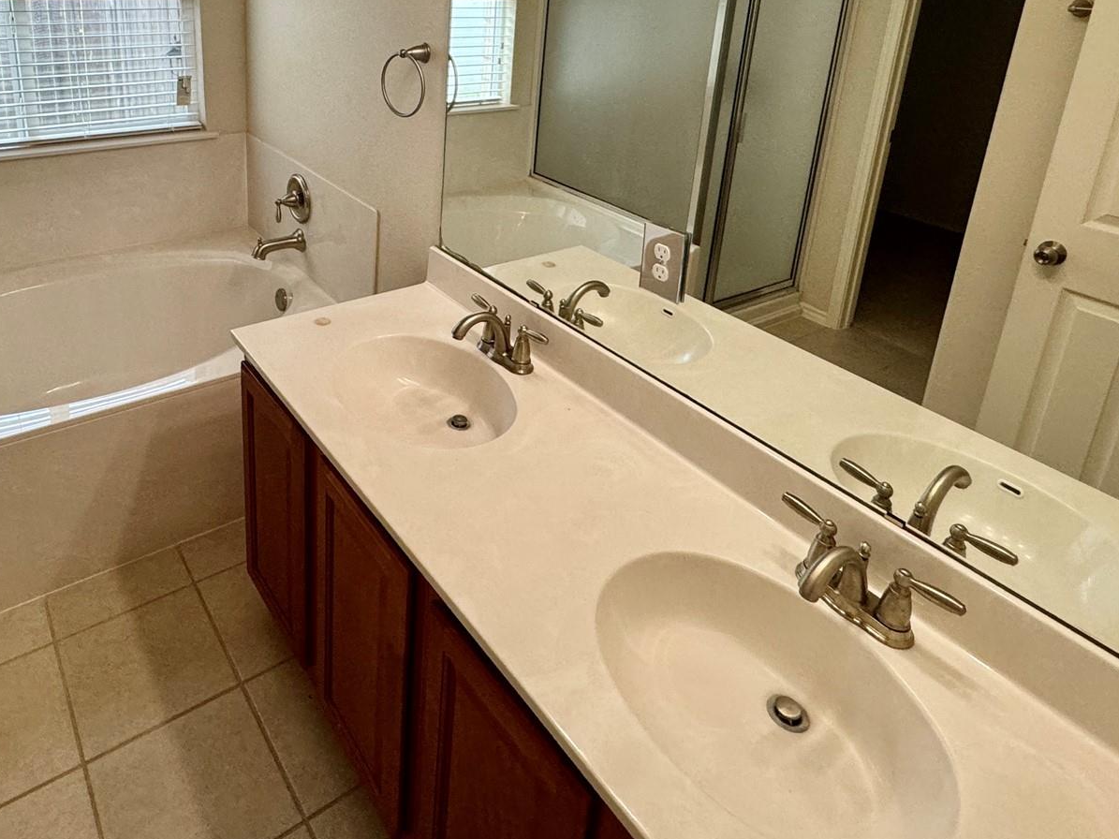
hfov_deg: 70.5
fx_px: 776
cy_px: 171
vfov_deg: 53.2
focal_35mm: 24
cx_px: 421
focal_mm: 2.22
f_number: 2.2
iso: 200
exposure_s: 1/120
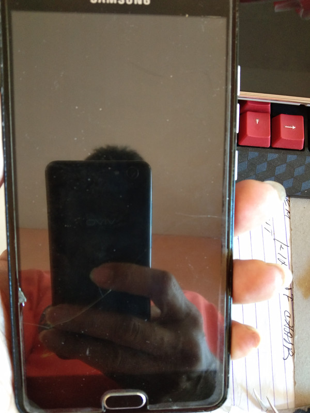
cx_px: 155
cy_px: 206
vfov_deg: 58.4
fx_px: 370
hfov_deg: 45.4
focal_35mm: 31
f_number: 2
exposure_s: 1/14.3
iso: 500
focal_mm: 3.69
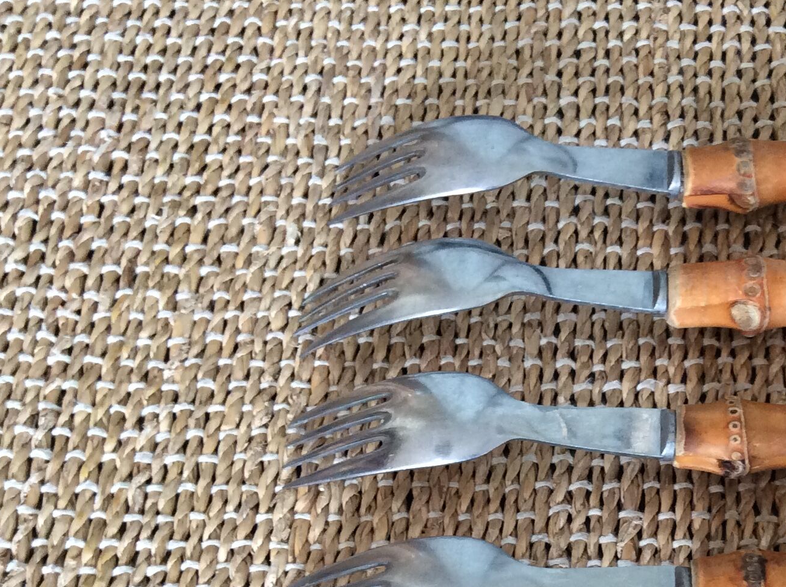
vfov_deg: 22.4
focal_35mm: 64
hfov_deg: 29.4
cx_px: 667
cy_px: 505
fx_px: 1451
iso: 100
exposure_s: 1/25
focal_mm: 3.3
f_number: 2.4
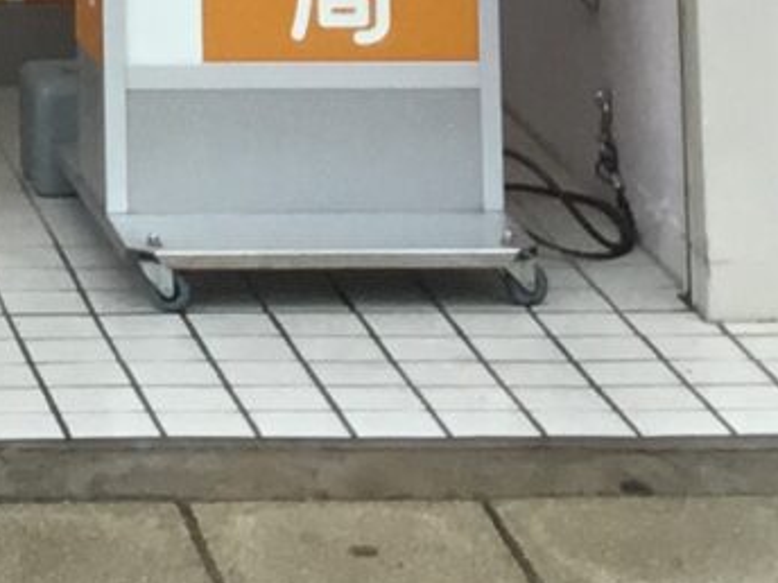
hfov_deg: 8.3
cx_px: -556
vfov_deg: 5.8
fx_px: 5192
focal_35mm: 231
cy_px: -1412
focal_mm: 3.3
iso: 25
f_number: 2.4
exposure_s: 1/359
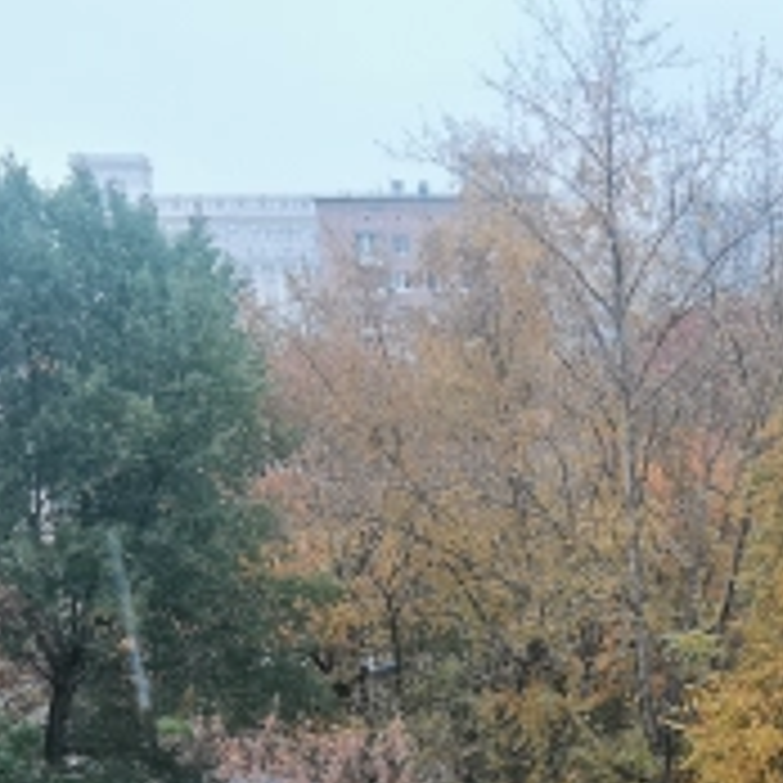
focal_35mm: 54
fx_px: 1382
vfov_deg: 28.6
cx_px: 572
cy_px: 868
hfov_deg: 31.2
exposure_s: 1/100
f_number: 2.2
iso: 160
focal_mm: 2.23
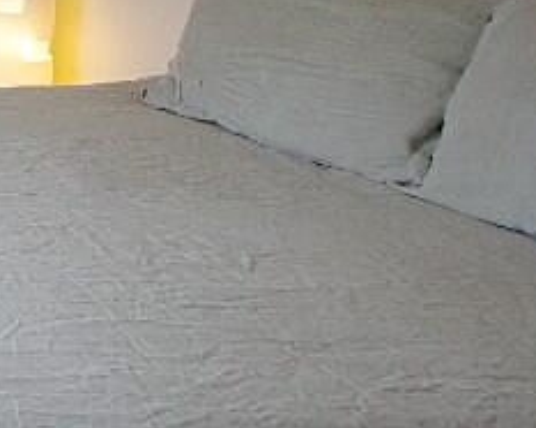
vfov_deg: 22.3
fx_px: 983
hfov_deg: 17.6
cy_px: -109
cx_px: -607
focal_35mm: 62
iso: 800
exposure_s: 1/160
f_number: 4
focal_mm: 10
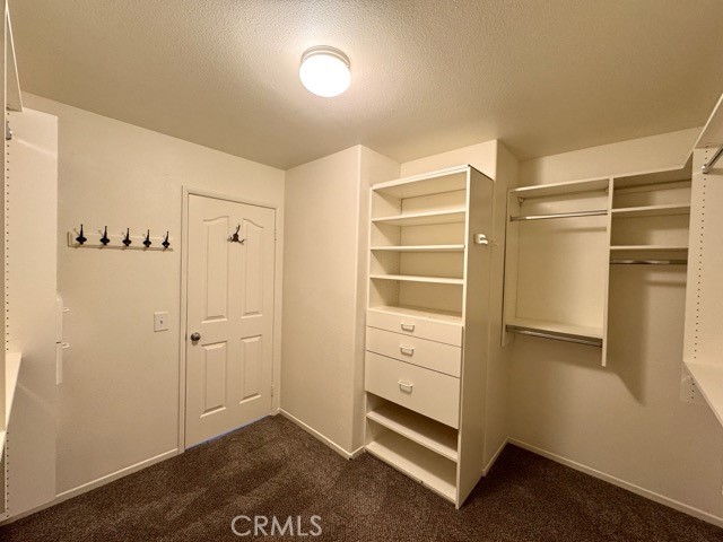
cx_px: 362
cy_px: 271
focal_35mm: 14
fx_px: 292
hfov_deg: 102.1
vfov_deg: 85.7
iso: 200
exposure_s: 1/60
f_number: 2.2
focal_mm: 2.22
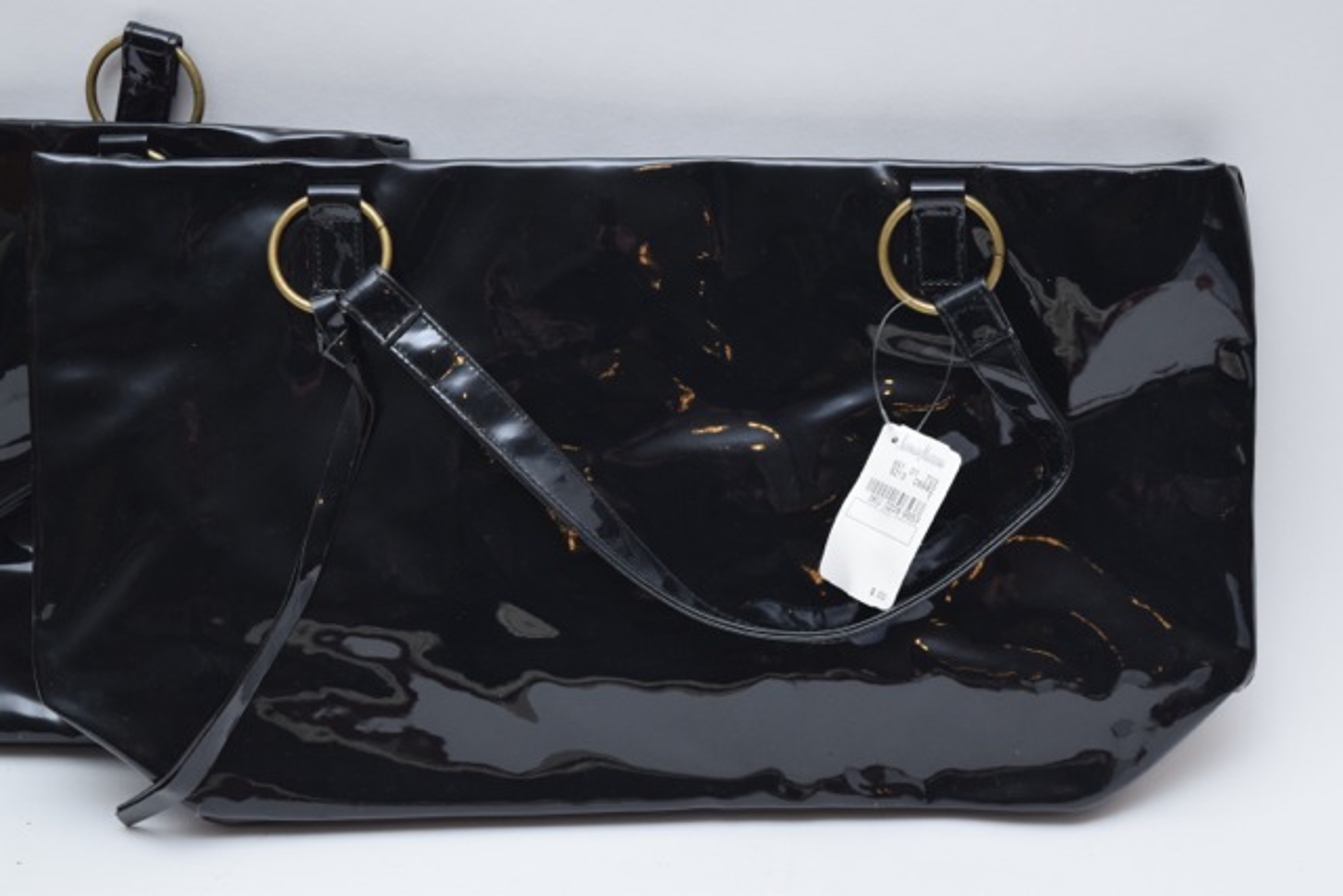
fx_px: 3078
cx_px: 672
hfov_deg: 24.6
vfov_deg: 16.6
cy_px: 448
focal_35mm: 82
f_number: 5.6
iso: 800
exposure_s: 1/125
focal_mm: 55
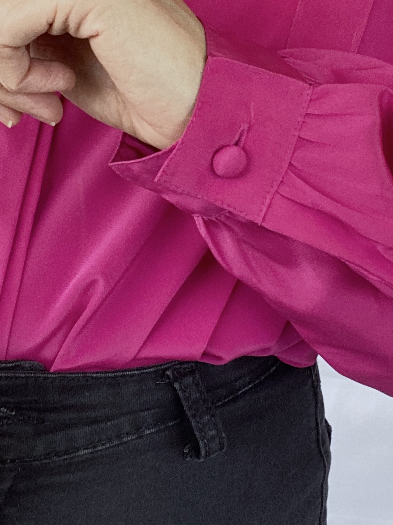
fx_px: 1045
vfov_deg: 27.4
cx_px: 222
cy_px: 78
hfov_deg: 21.3
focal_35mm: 69
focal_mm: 2.71
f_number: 2.2
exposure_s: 1/91
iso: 100
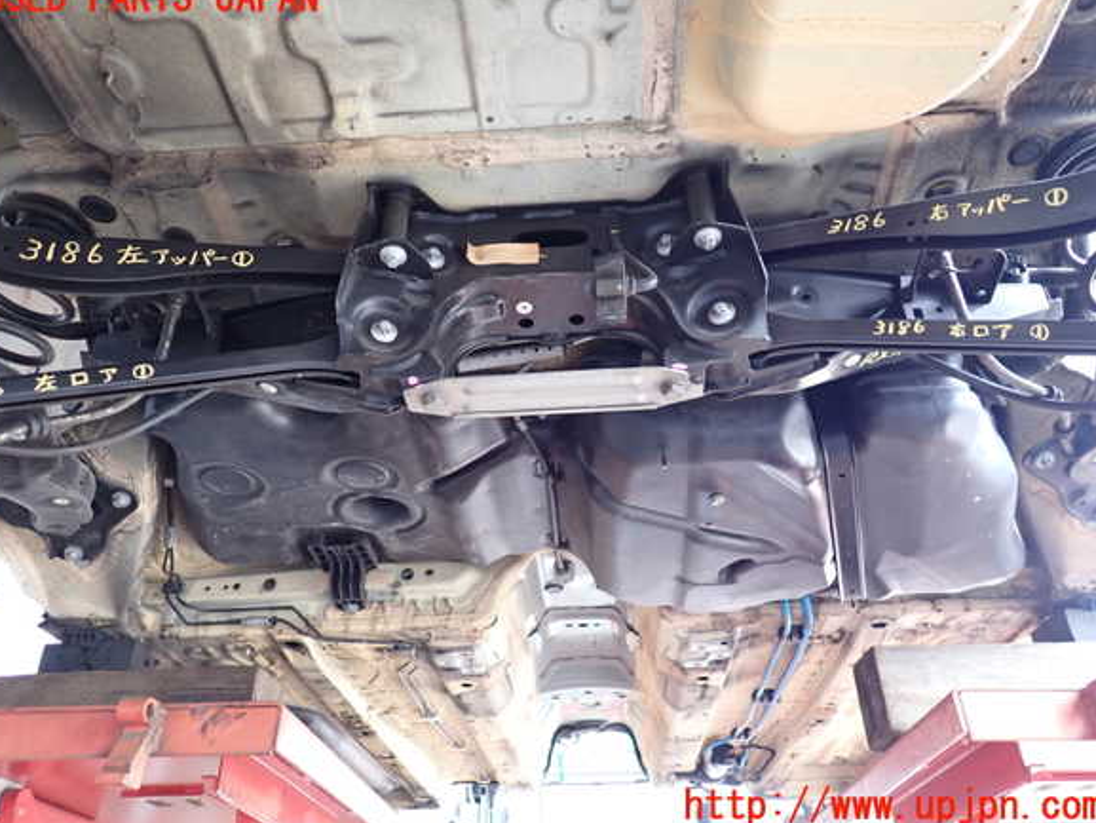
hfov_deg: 67.3
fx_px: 823
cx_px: 543
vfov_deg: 53.1
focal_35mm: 26
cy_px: 403
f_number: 2
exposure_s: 1/30
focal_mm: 4.5
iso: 250
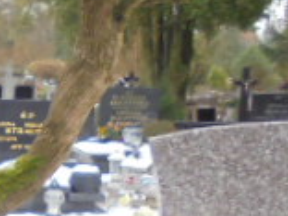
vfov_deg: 13.6
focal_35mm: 107
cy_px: 236
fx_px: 890
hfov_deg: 15.7
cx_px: -229
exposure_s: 1/30
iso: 100
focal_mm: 4.6
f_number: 3.5
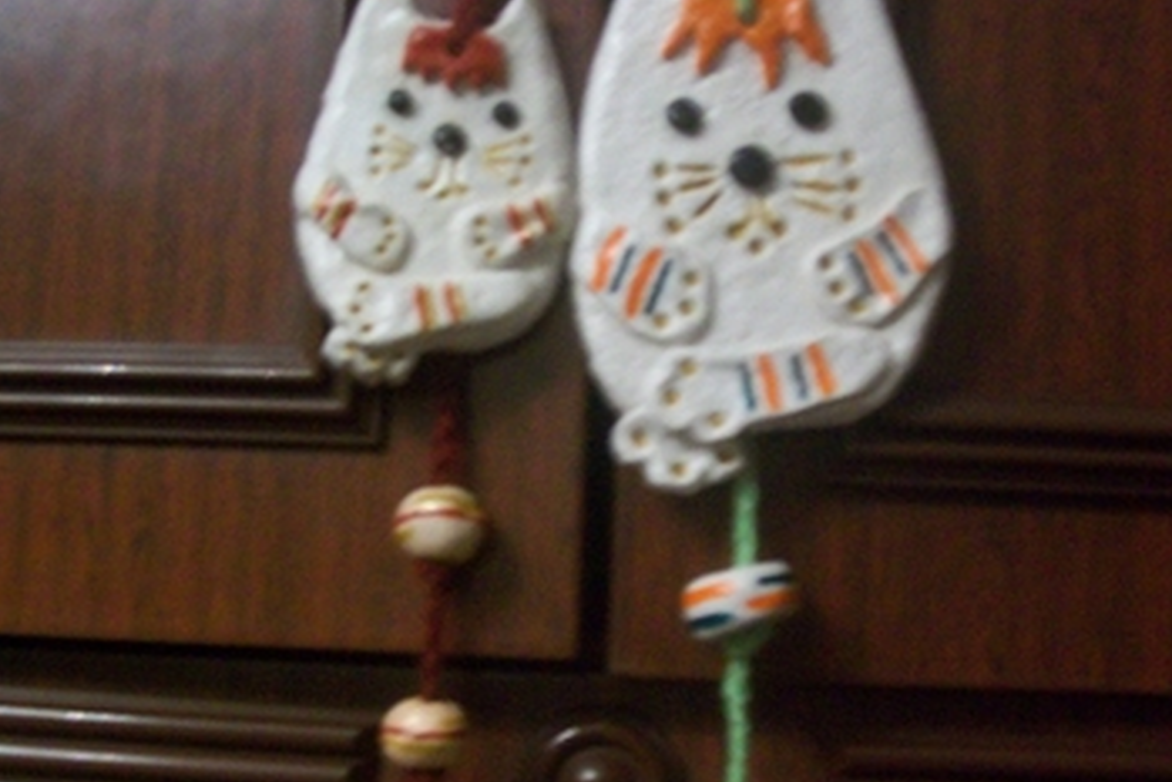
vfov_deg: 23.0
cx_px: 631
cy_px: 455
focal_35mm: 59
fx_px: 1921
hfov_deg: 33.9
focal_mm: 6
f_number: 2.7
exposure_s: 1/8
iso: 200
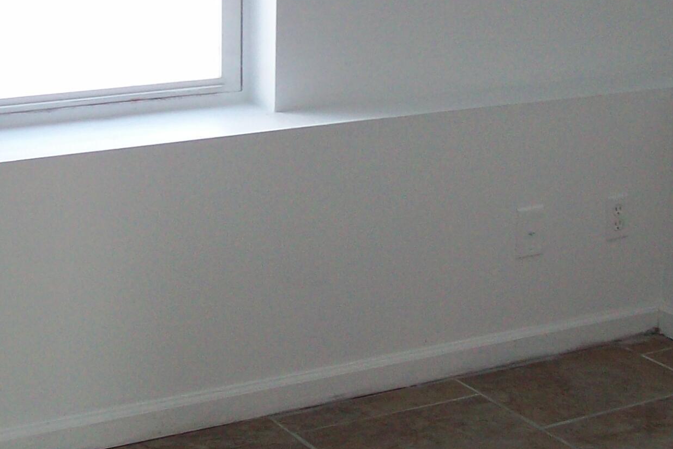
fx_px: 1701
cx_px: 434
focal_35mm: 91
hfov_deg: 22.3
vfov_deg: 15.0
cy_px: 160
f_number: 2.7
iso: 96
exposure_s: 1/64
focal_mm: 6
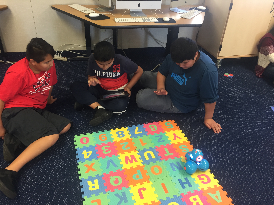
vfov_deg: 48.2
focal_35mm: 29
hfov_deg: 61.7
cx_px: 137
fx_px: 230
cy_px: 102
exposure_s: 1/30
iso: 64
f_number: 2.2
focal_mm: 4.15
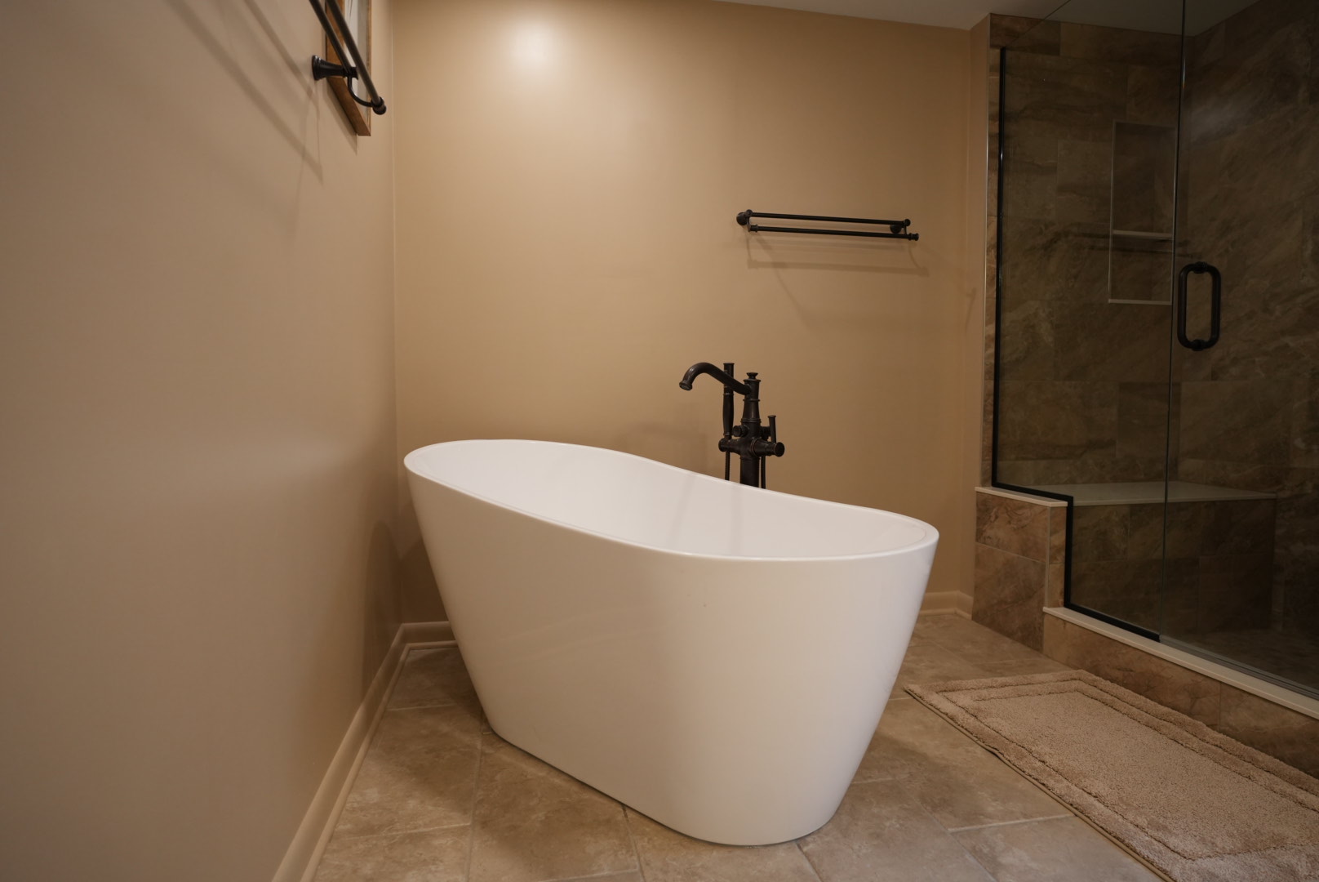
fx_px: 697
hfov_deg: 86.9
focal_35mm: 19
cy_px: 441
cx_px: 660
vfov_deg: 64.6
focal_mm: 19
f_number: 3.5
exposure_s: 1/160
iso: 1600
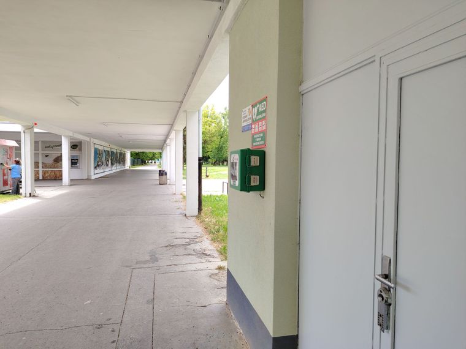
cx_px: 233
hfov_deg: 71.6
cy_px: 174
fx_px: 323
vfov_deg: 56.8
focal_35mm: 24
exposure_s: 1/900
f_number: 1.75
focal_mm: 5.25
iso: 703
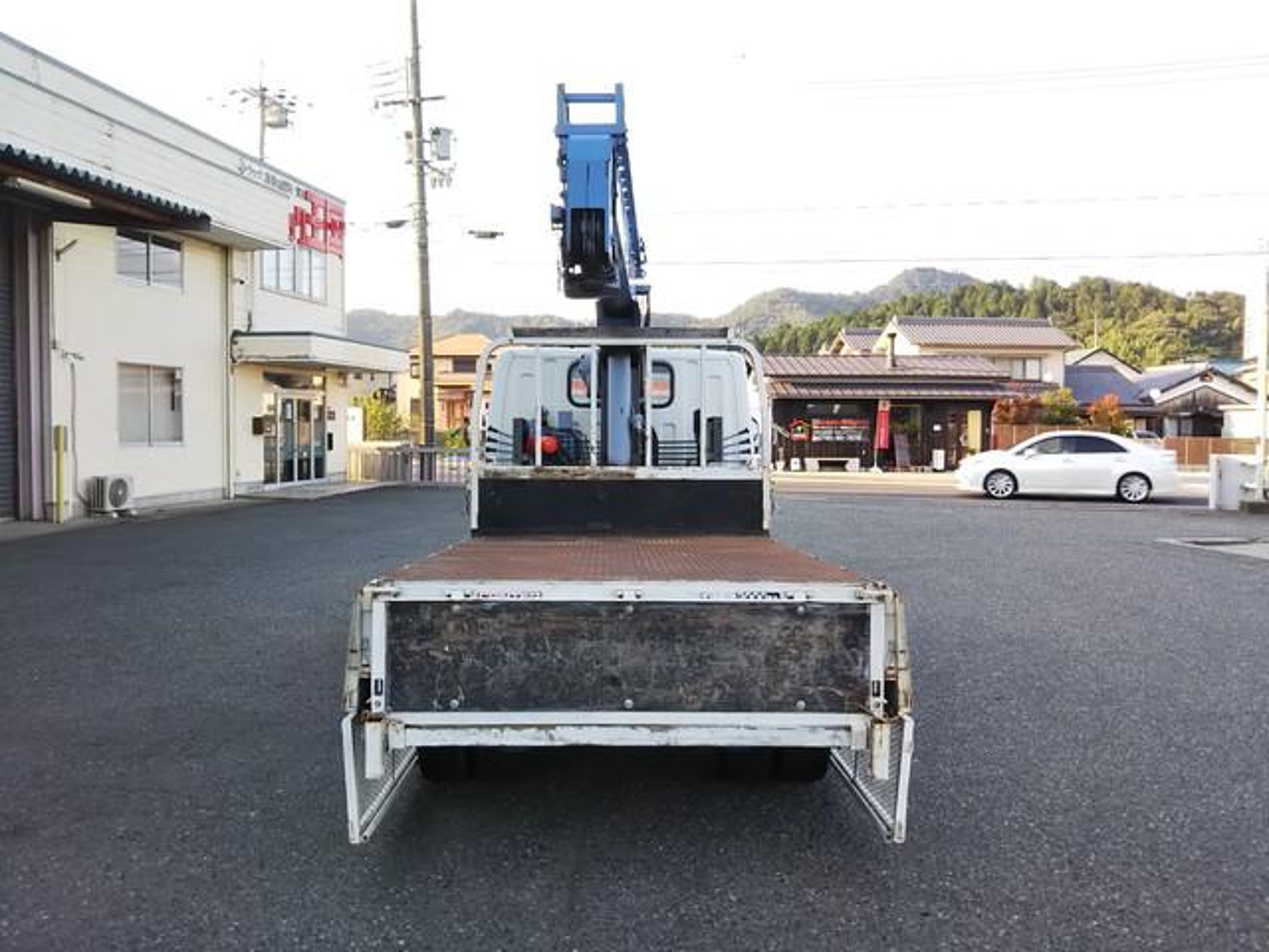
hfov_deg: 60.0
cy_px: 476
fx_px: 1100
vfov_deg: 46.8
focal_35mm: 30
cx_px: 634
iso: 20
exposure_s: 1/141
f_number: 2.2
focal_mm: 4
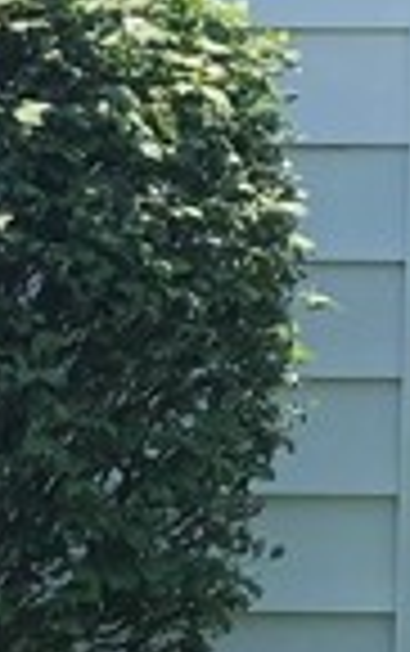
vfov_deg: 10.0
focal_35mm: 209
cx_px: 1059
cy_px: 265
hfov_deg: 6.0
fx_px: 3725
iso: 20
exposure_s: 1/738
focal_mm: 3.99
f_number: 1.8
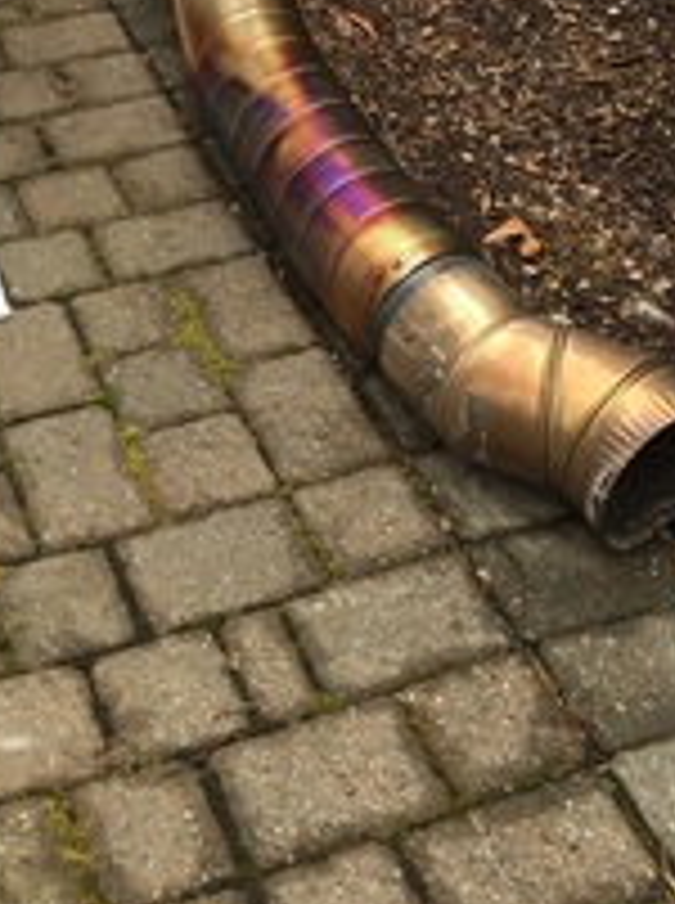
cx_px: 115
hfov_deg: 22.2
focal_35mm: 65
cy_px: 76
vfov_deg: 28.6
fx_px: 1695
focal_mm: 4.15
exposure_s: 1/120
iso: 40
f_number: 2.2
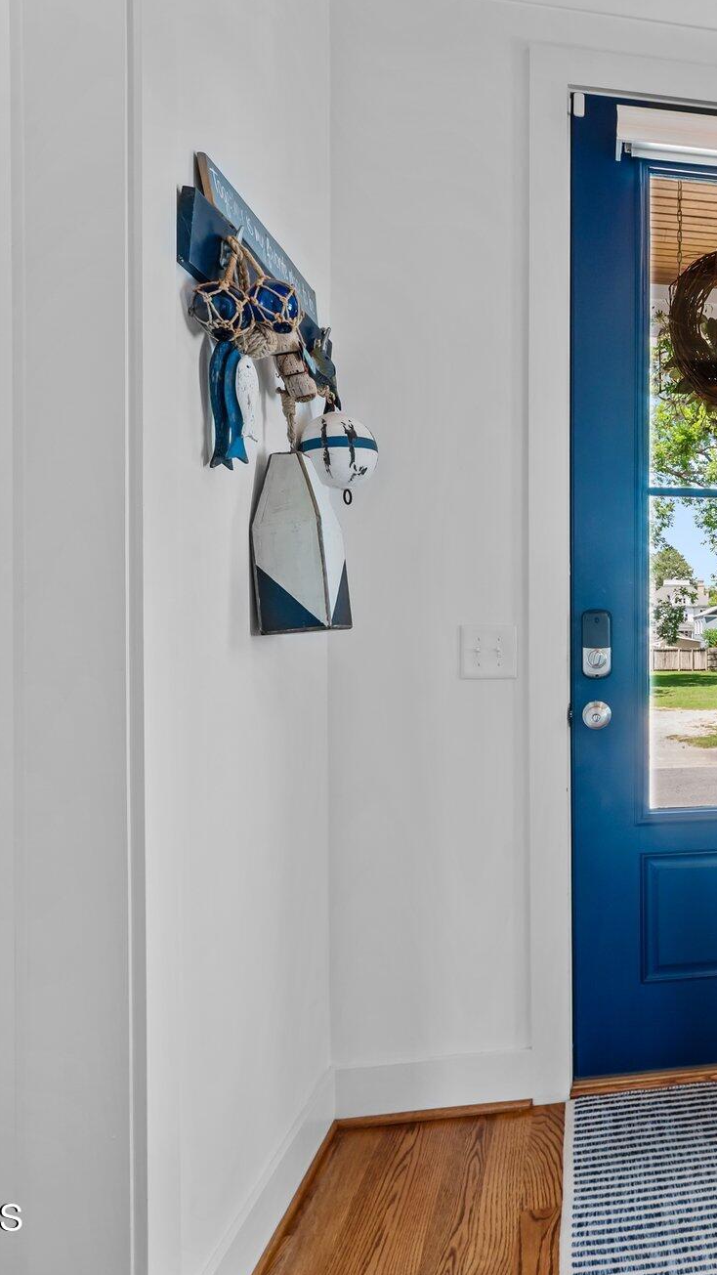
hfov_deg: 41.9
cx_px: 738
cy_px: 614
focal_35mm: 23
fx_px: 777
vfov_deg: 78.7
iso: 250
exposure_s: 1/20
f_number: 8
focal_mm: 14
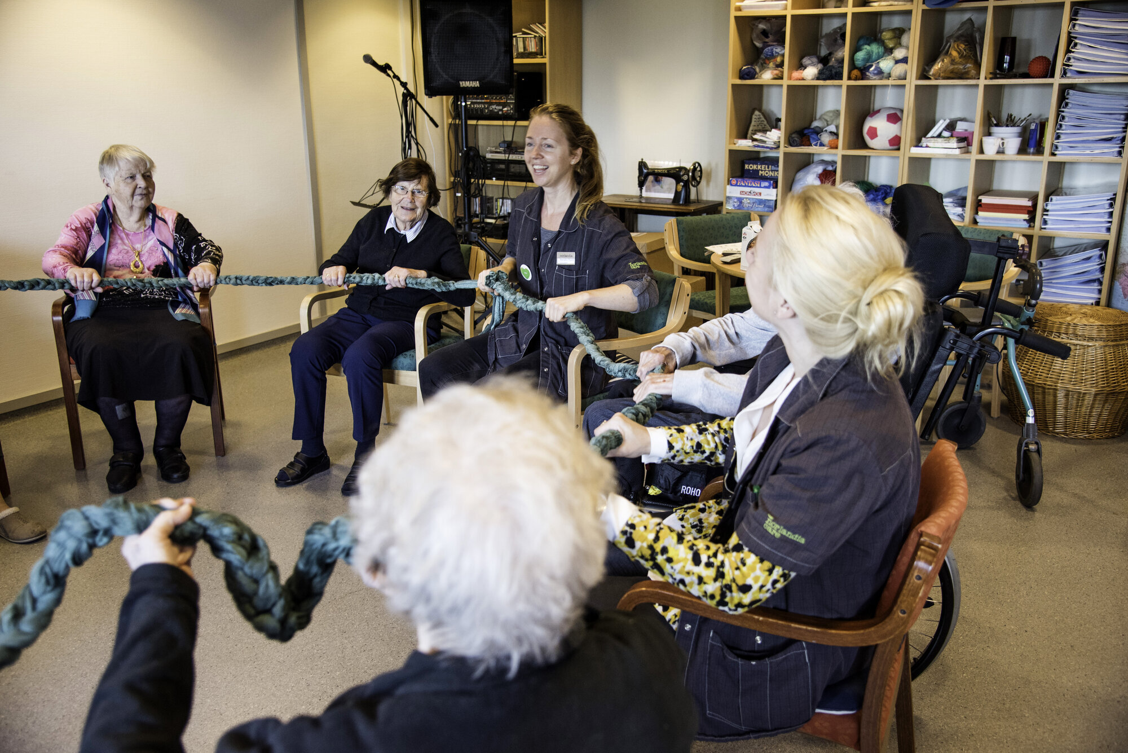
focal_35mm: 34
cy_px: 376
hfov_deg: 55.8
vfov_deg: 38.9
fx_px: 1066
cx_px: 564
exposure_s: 1/80
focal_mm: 34
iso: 1600
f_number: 4.5
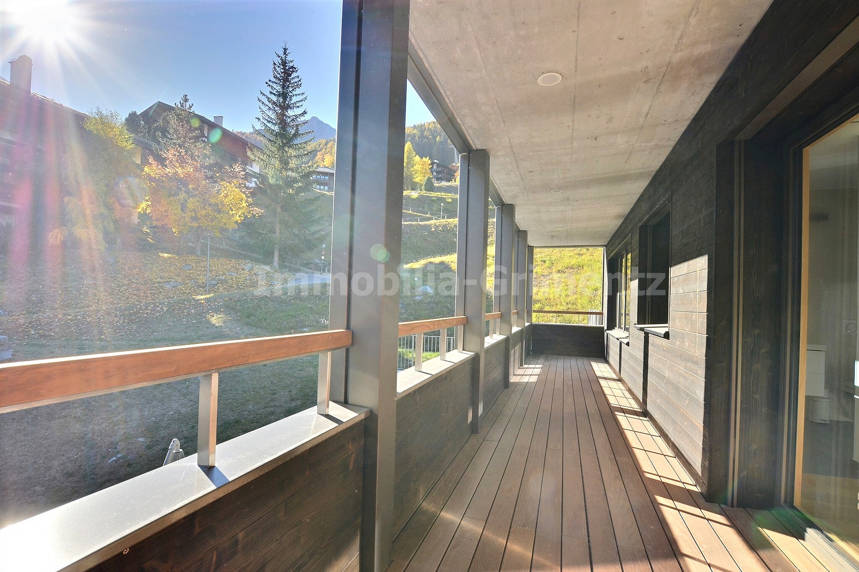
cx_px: 430
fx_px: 394
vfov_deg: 72.0
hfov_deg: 95.0
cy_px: 286
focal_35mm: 16
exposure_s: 1/2
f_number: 9
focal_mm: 11
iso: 400
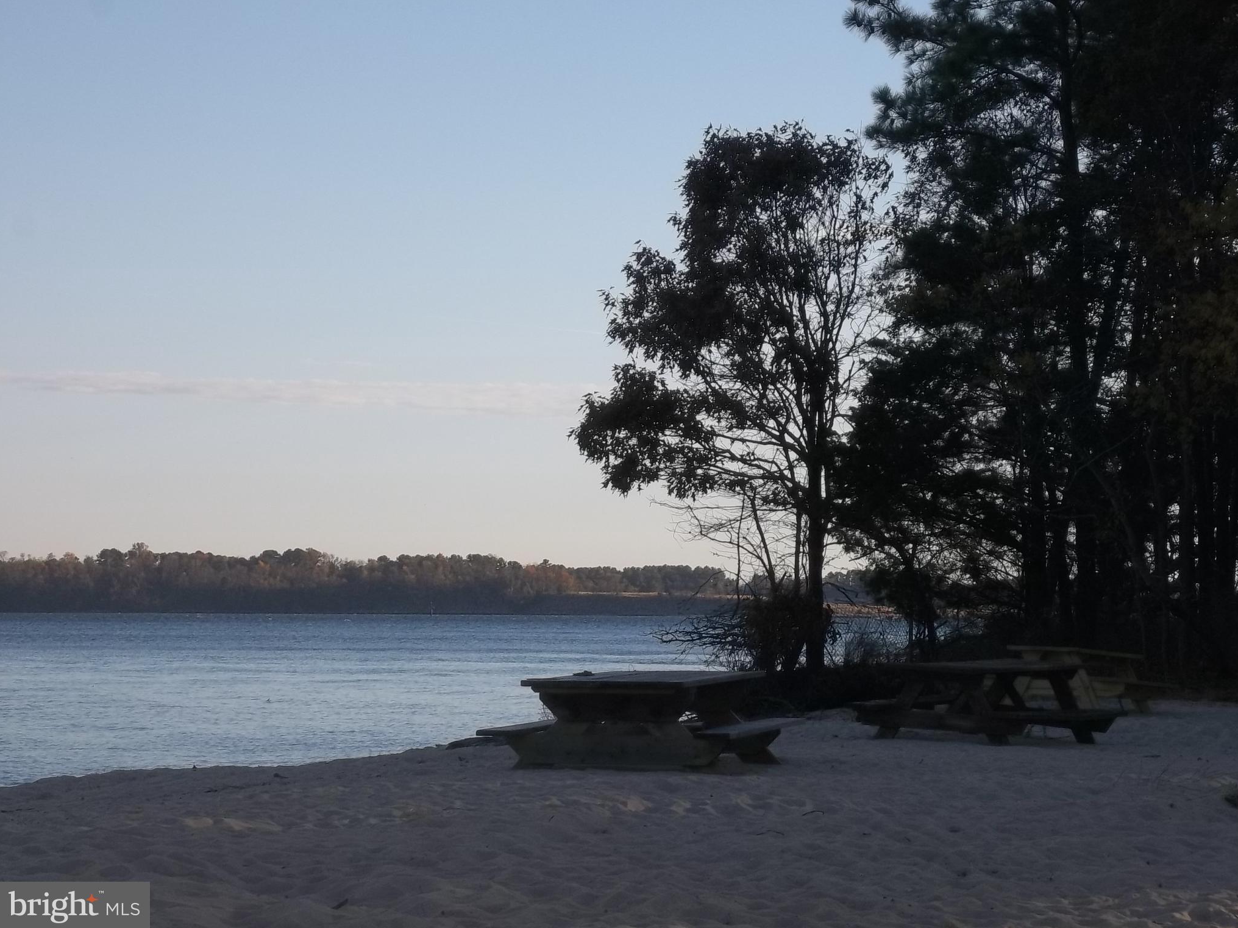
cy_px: 464
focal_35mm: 118
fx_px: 4220
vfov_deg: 12.6
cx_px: 622
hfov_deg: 16.7
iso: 80
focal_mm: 21
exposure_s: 1/400
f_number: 5.4
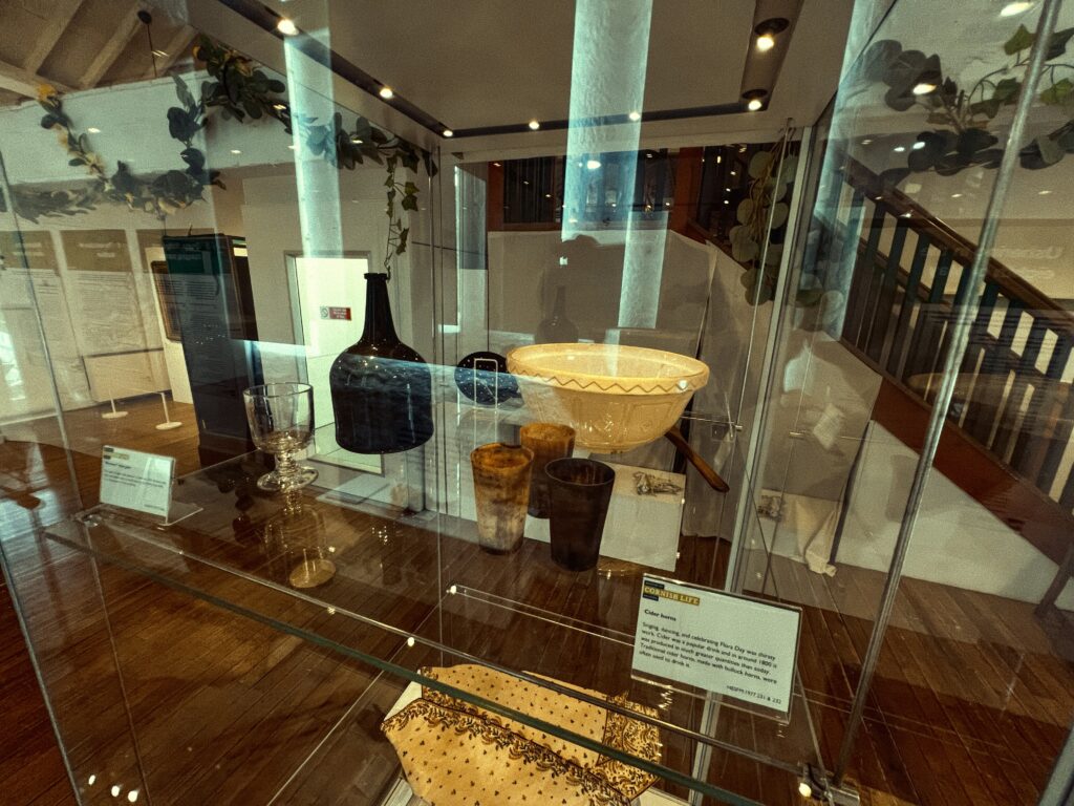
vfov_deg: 89.9
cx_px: 537
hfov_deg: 106.2
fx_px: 403
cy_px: 403
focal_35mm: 13
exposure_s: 1/49
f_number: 1.8
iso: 250
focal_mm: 1.57
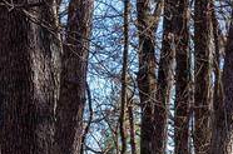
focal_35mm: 193
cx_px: 420
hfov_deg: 10.1
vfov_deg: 6.9
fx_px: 1246
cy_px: 275
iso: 400
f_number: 8
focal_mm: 35
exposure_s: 1/250
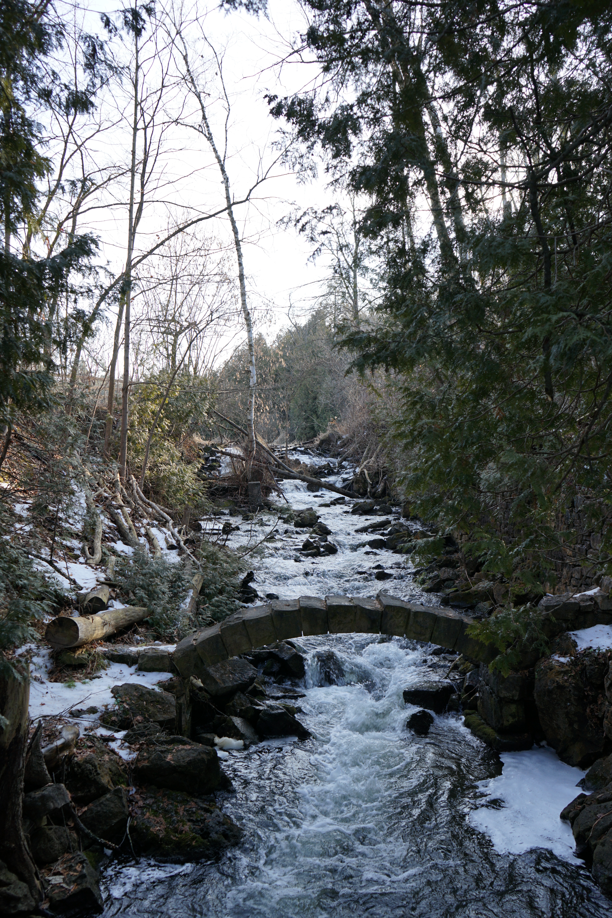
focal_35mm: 30
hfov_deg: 43.6
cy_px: 459
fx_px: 765
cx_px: 306
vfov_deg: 61.9
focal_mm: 30
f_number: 5.6
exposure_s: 1/80
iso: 100
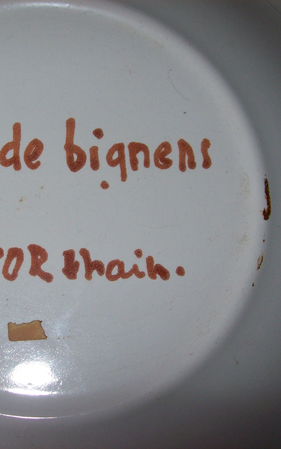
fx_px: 625
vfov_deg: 39.6
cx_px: 41
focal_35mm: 51
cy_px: 224
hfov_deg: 24.8
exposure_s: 1/64
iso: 80
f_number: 2.7
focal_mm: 6
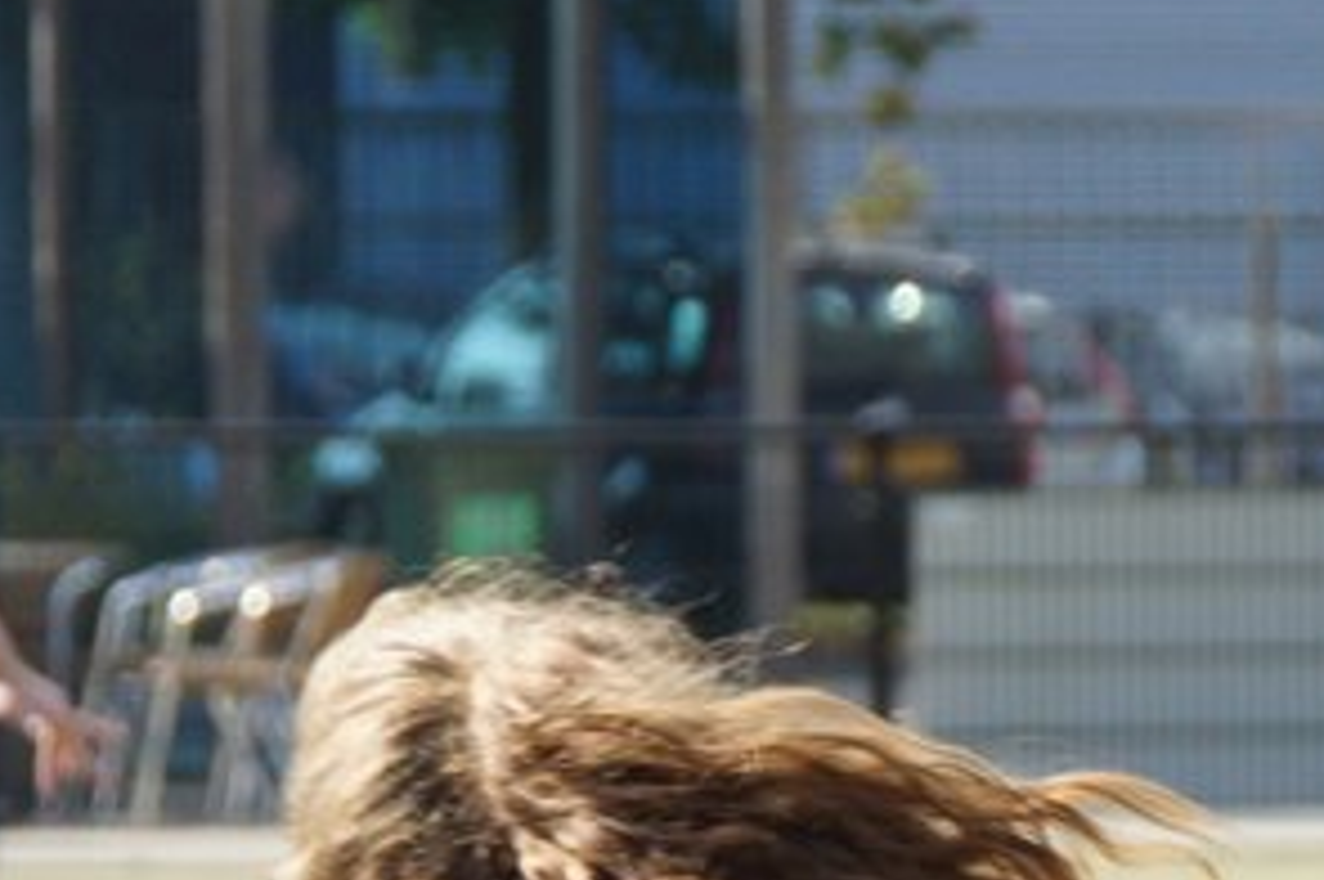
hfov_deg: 4.0
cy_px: 1511
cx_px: 1459
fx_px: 19103
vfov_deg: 2.6
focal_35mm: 520
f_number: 7.1
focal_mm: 100
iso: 320
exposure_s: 1/500
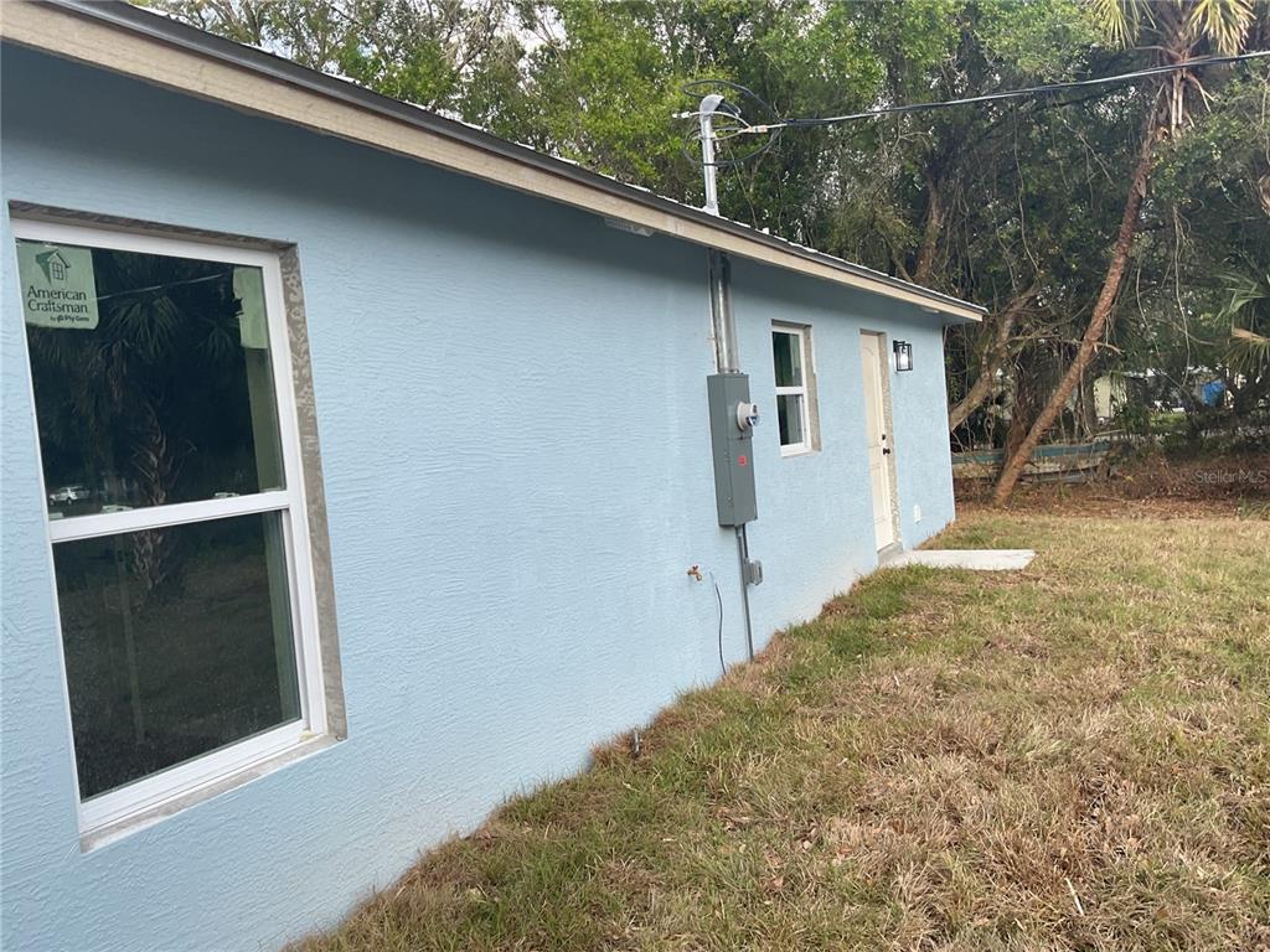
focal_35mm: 29
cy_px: 476
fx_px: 1064
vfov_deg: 48.2
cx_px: 635
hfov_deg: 61.7
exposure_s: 1/202
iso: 16
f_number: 1.8
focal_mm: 3
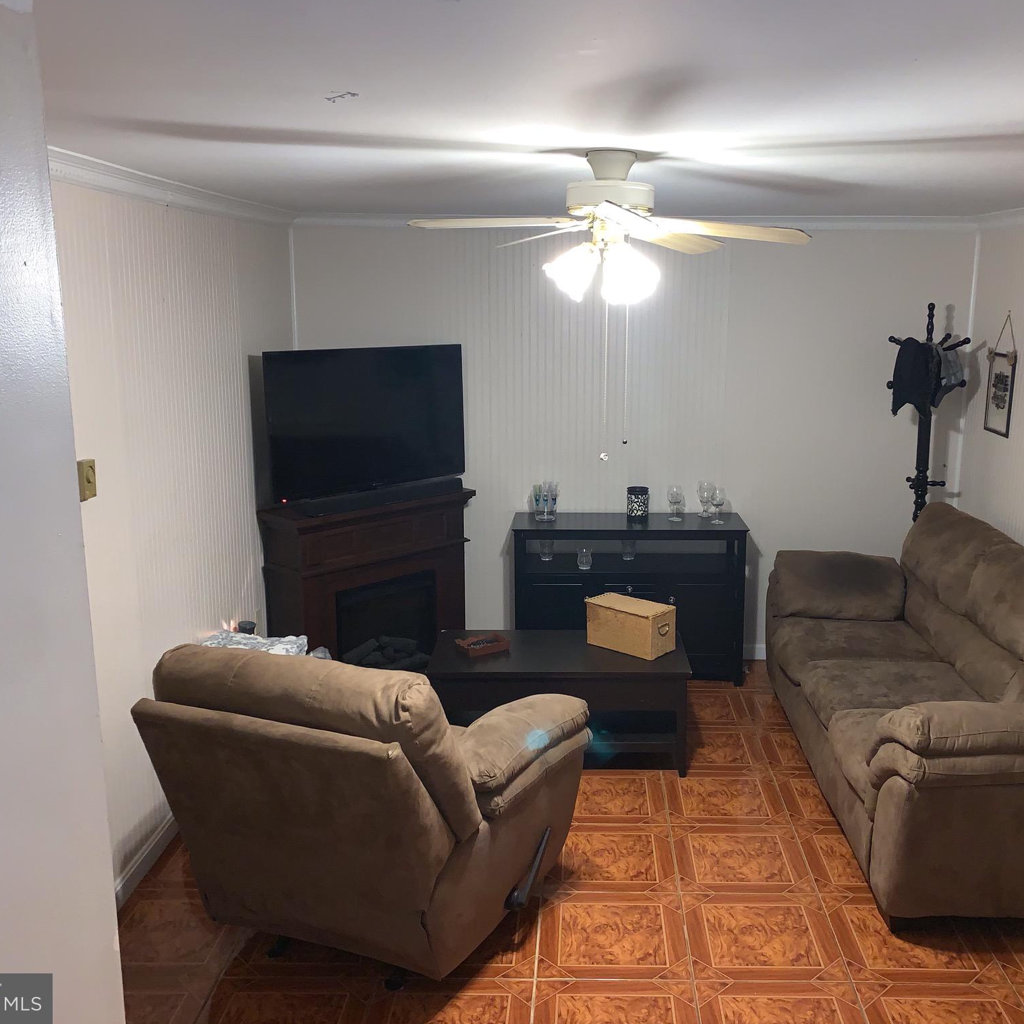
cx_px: 575
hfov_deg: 52.4
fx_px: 1038
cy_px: 511
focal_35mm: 31
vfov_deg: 52.5
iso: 80
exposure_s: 1/12
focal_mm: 4.25
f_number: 1.8
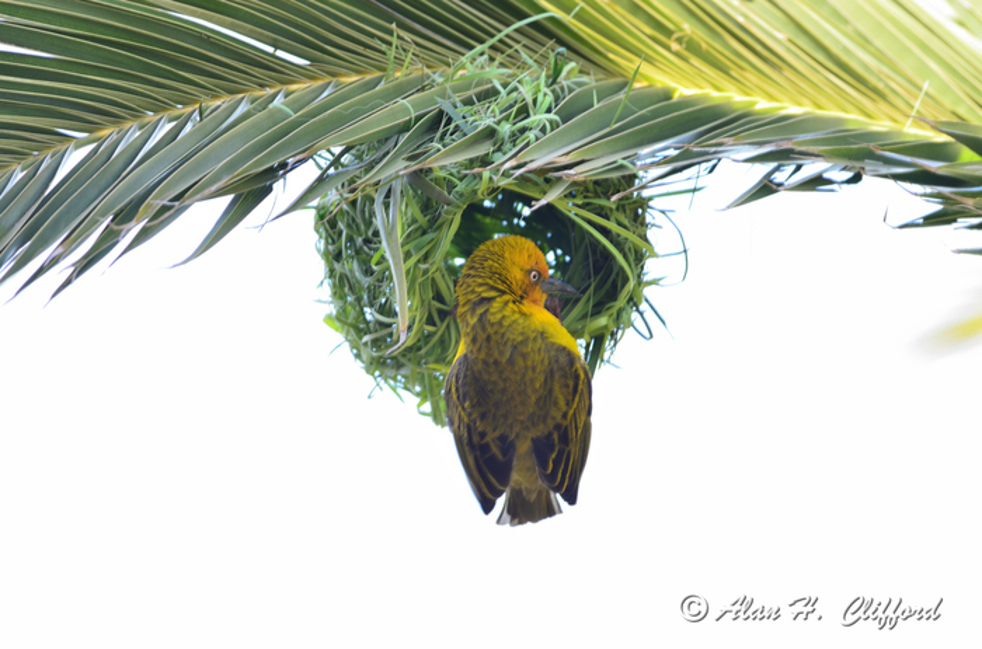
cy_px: 324
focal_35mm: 360
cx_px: 491
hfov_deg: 5.7
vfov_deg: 3.8
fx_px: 9796
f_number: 5.3
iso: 400
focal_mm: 240
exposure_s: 1/100
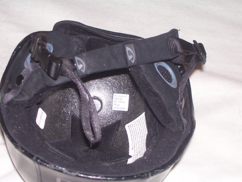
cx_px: 121
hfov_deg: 27.0
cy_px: 91
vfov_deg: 20.4
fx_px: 503
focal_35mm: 72
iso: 80
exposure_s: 1/90
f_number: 3.4
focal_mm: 12.3
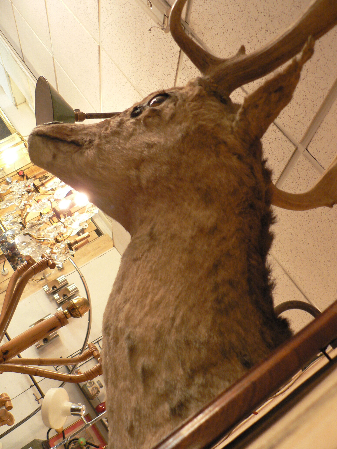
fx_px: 467
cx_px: 168
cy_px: 224
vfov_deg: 51.4
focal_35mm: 36
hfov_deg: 39.7
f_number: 2.8
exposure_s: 1/13
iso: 200
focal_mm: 6
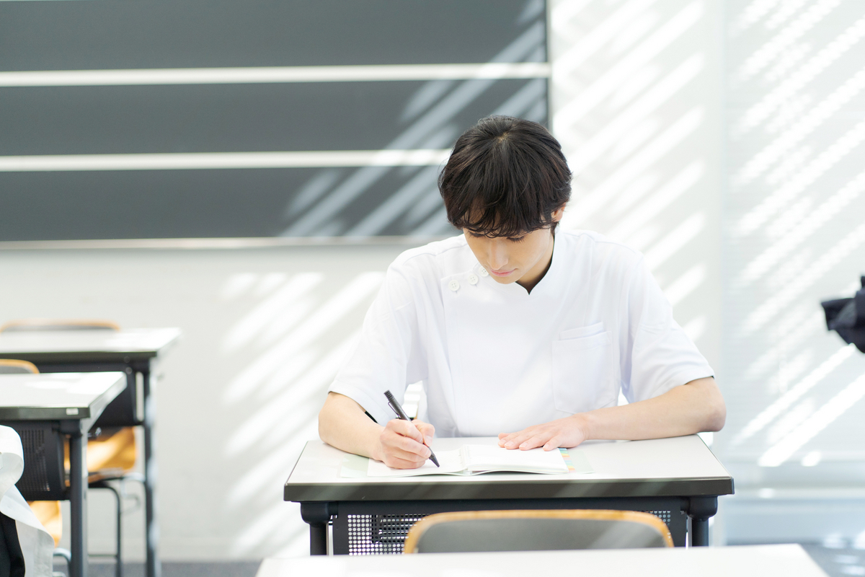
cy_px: 288
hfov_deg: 23.9
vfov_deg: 16.1
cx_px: 432
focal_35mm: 85
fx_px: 2042
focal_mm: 85
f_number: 2.5
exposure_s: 1/250
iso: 500
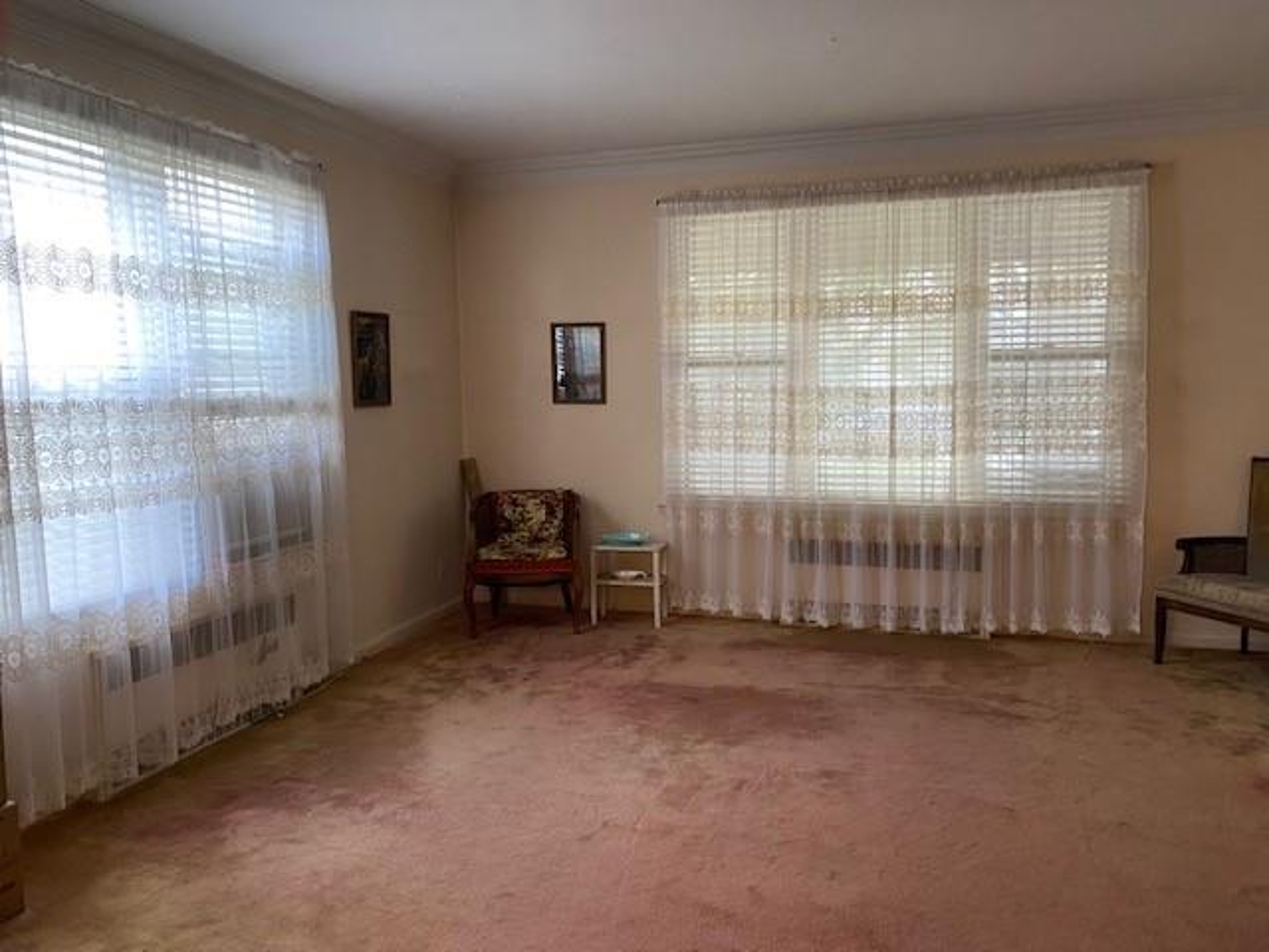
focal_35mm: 26
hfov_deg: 67.3
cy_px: 476
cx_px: 634
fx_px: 953
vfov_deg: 53.1
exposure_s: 1/60
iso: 160
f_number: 1.8
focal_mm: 4.25
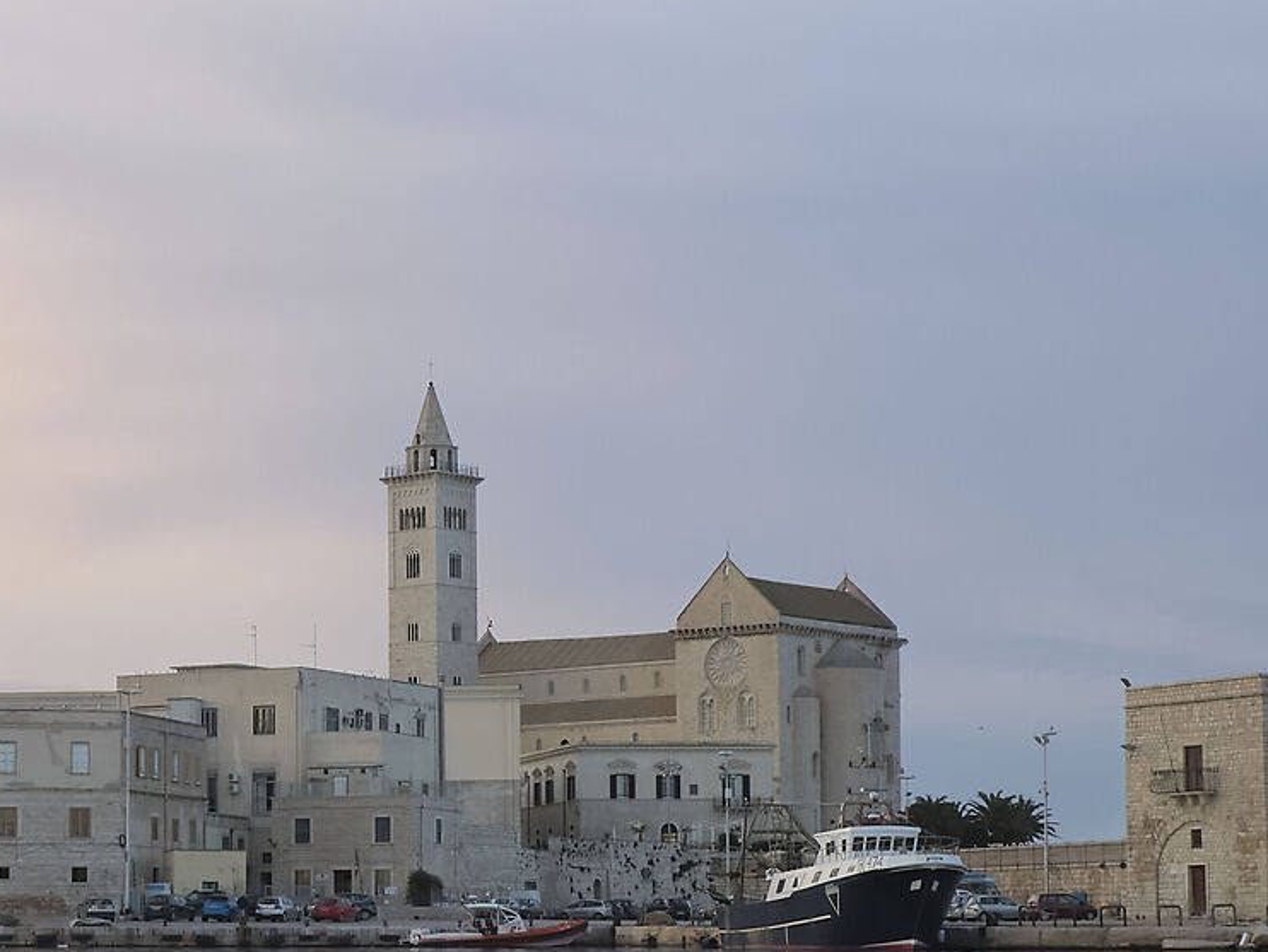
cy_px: 666
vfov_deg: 16.9
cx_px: 120
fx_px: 3188
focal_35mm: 87
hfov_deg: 22.0
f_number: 4
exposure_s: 1/250
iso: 450
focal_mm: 28
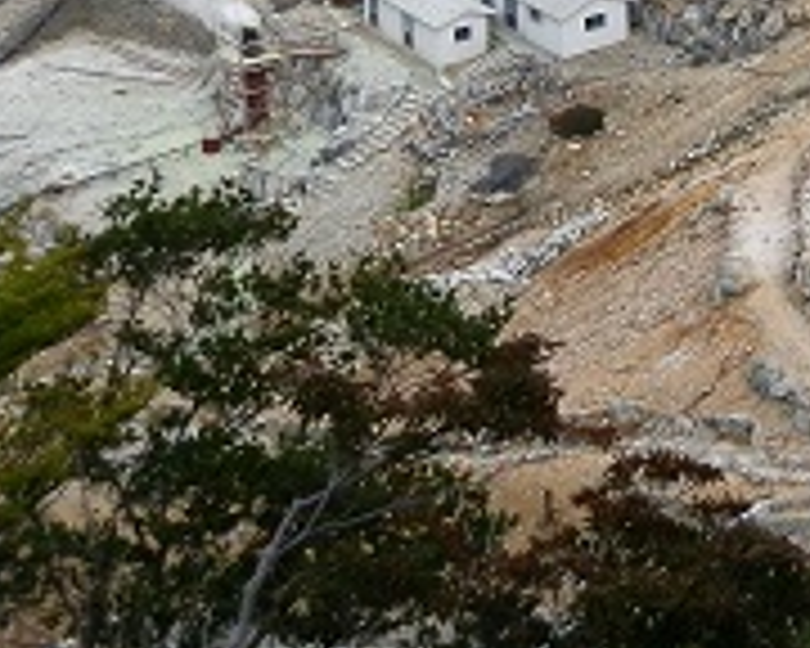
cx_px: 1076
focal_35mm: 251
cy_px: -216
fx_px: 6017
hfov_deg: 7.6
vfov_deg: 6.1
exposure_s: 1/100
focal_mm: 13.82
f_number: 3.9
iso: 64
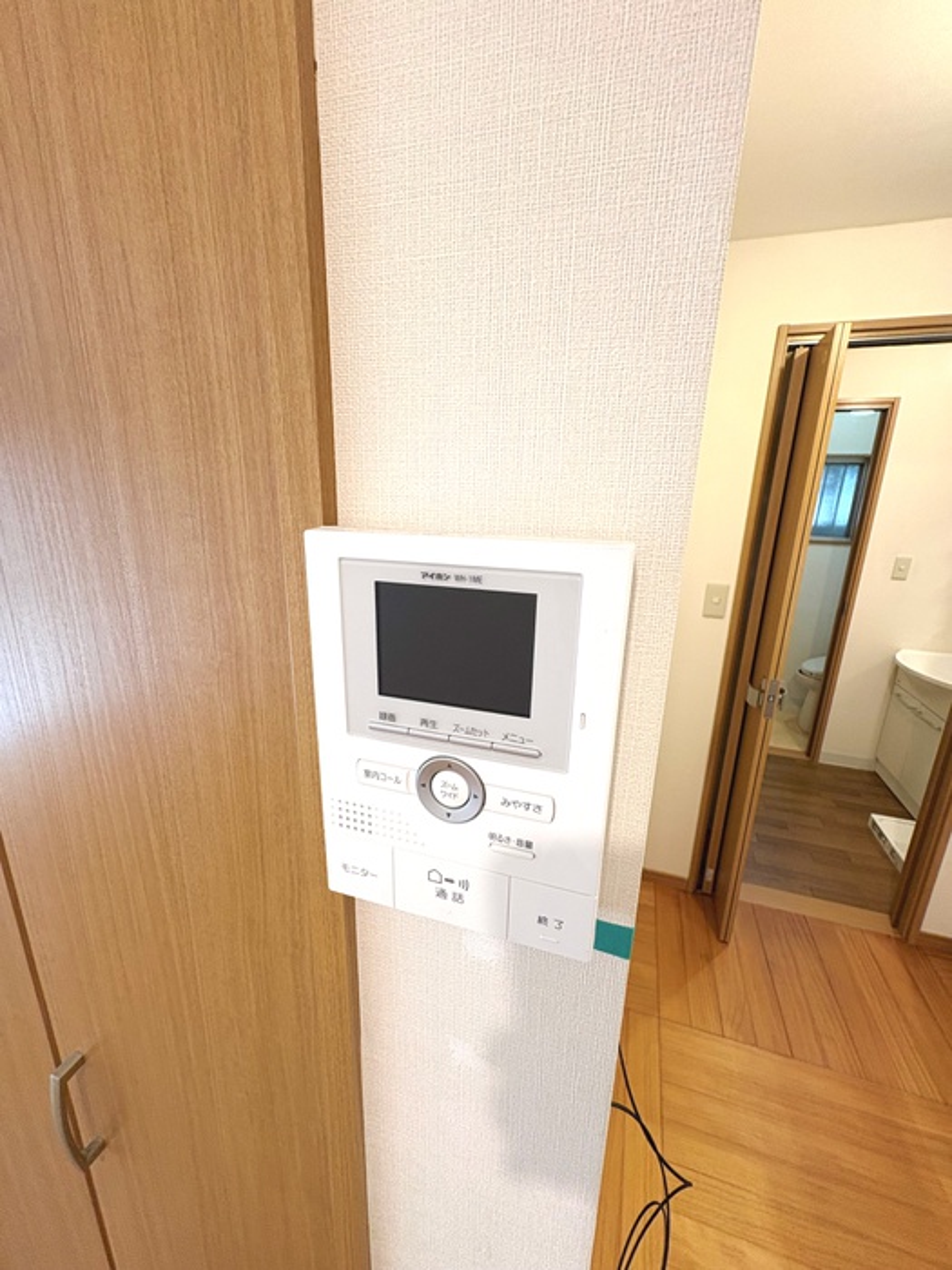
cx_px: 476
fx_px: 513
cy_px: 635
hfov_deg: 85.7
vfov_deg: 102.1
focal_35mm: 14
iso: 160
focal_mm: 2.22
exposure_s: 1/100
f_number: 2.2
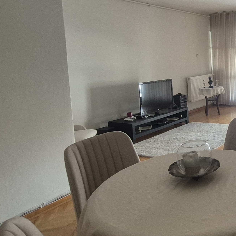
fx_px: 270
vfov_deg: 46.1
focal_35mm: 35
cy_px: 70
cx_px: 237
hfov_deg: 41.1
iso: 400
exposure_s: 1/50
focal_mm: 1.74
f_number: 2.2
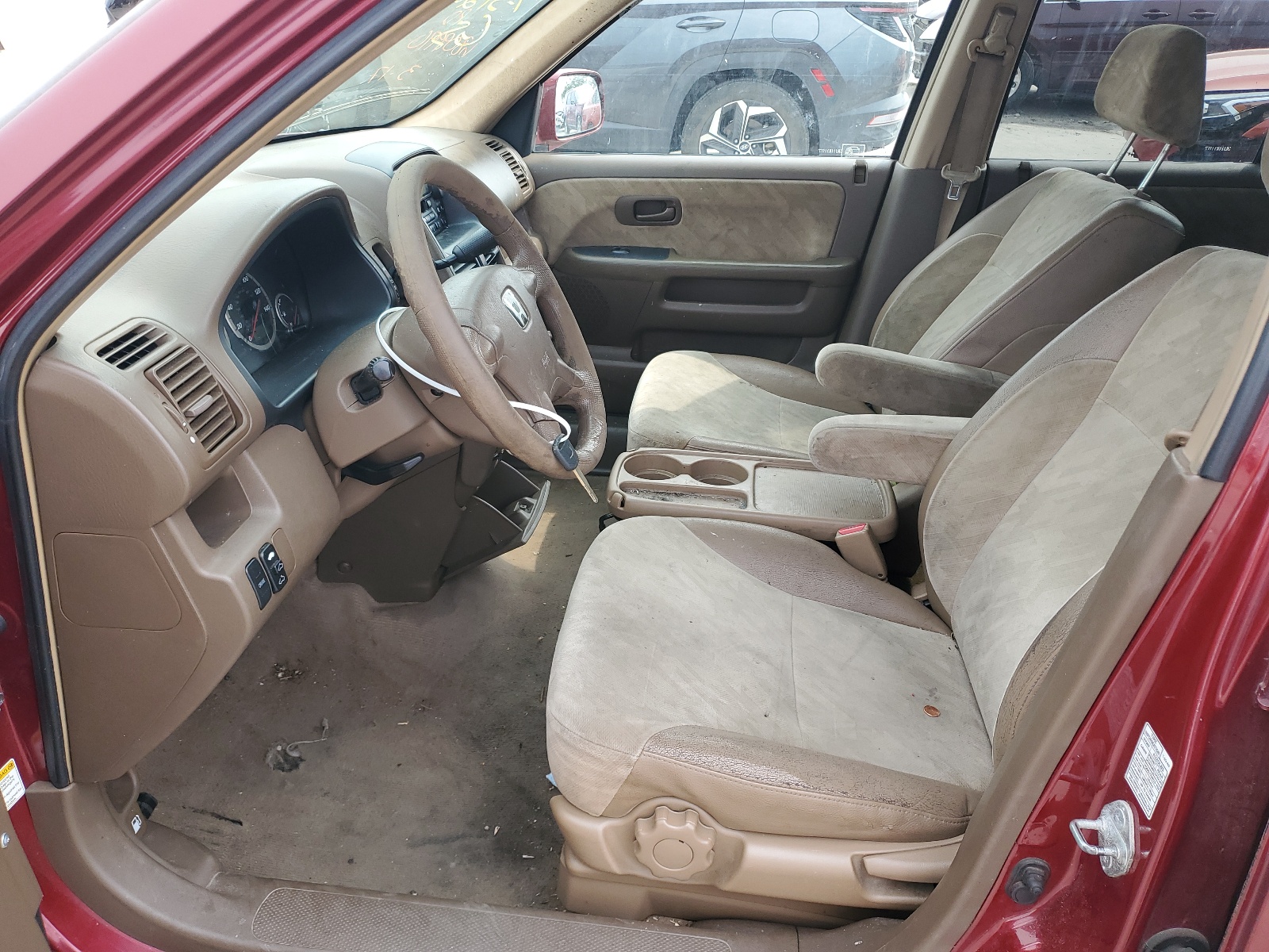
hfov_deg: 67.3
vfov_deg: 53.1
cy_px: 476
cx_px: 634
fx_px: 953
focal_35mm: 26
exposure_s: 1/400
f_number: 1.5
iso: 50
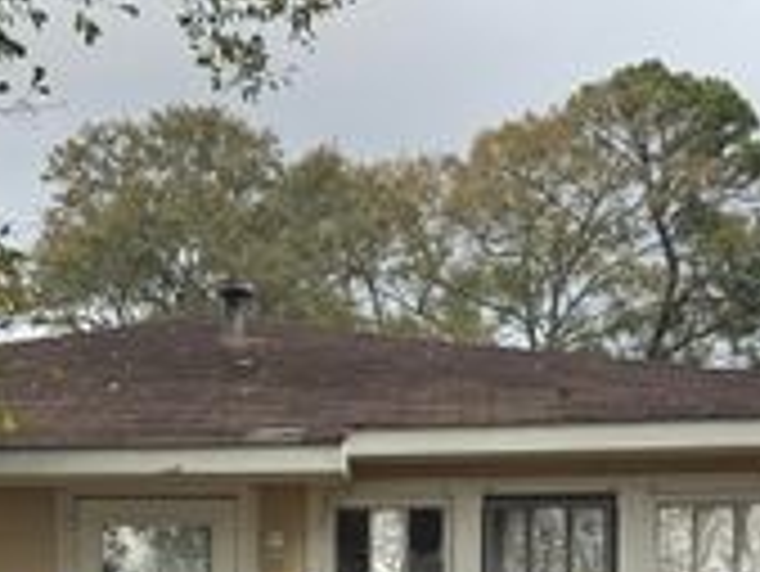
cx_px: 256
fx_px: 1560
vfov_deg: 19.5
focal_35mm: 71
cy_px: 691
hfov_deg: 27.2
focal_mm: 6.76
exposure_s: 1/1585
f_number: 1.78
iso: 100
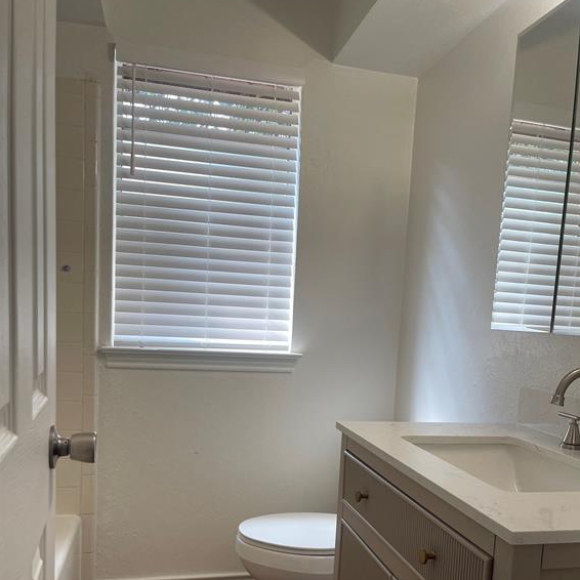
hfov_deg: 54.0
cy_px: 380
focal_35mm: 30
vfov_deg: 53.1
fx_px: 569
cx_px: 294
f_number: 1.6
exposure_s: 1/120
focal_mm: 5.1
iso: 40
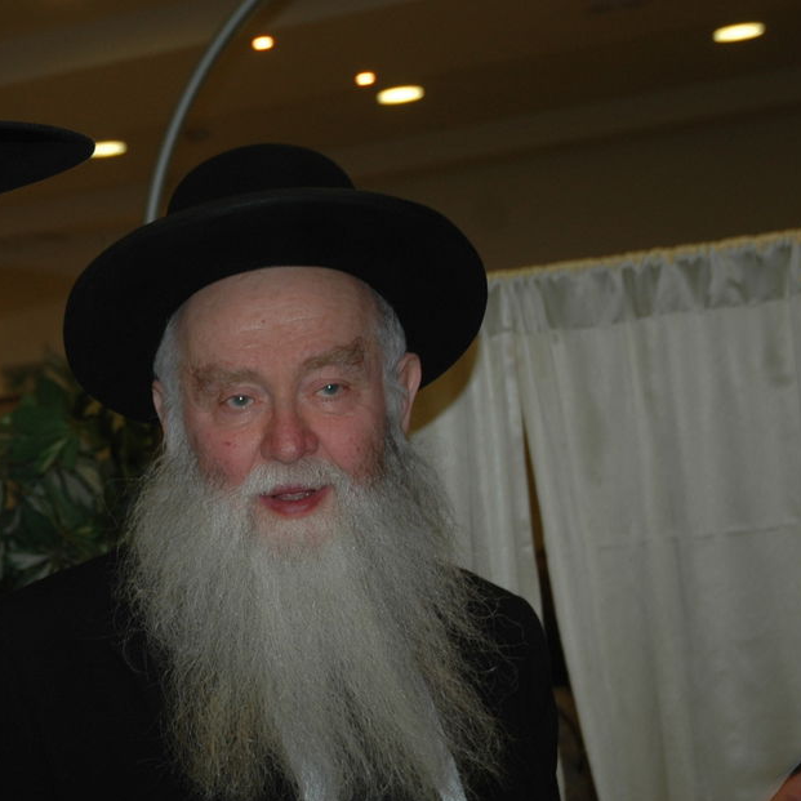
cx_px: -34
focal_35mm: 89
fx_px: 2329
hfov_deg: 18.9
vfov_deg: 19.5
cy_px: 435
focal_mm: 31
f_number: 4
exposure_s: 1/60
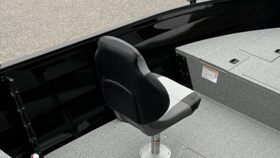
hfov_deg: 42.4
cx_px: 183
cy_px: 169
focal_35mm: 48
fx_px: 356
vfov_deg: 23.5
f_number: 1.6
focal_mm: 5.96
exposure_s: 1/454
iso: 50
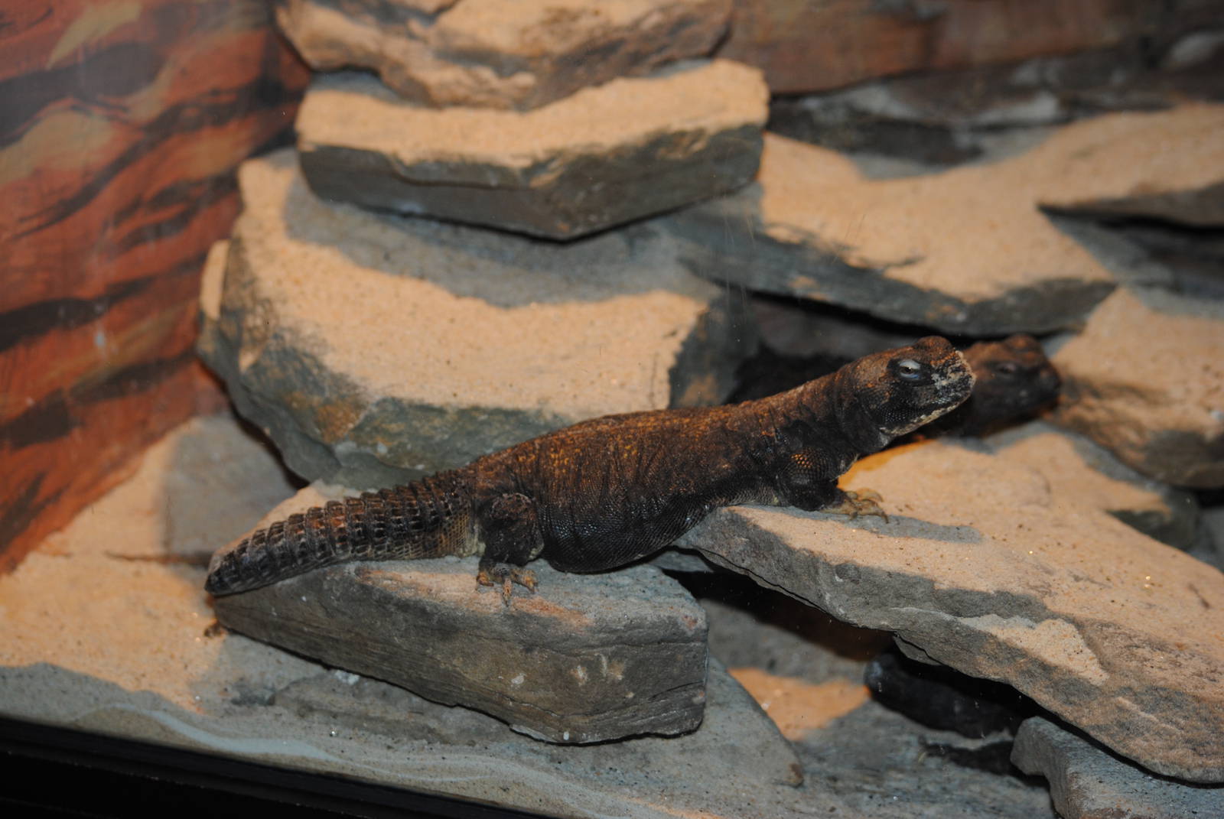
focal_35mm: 93
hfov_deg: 21.9
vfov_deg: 14.7
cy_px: 410
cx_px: 612
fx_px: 3166
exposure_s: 1/60
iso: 200
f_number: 4.5
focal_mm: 62
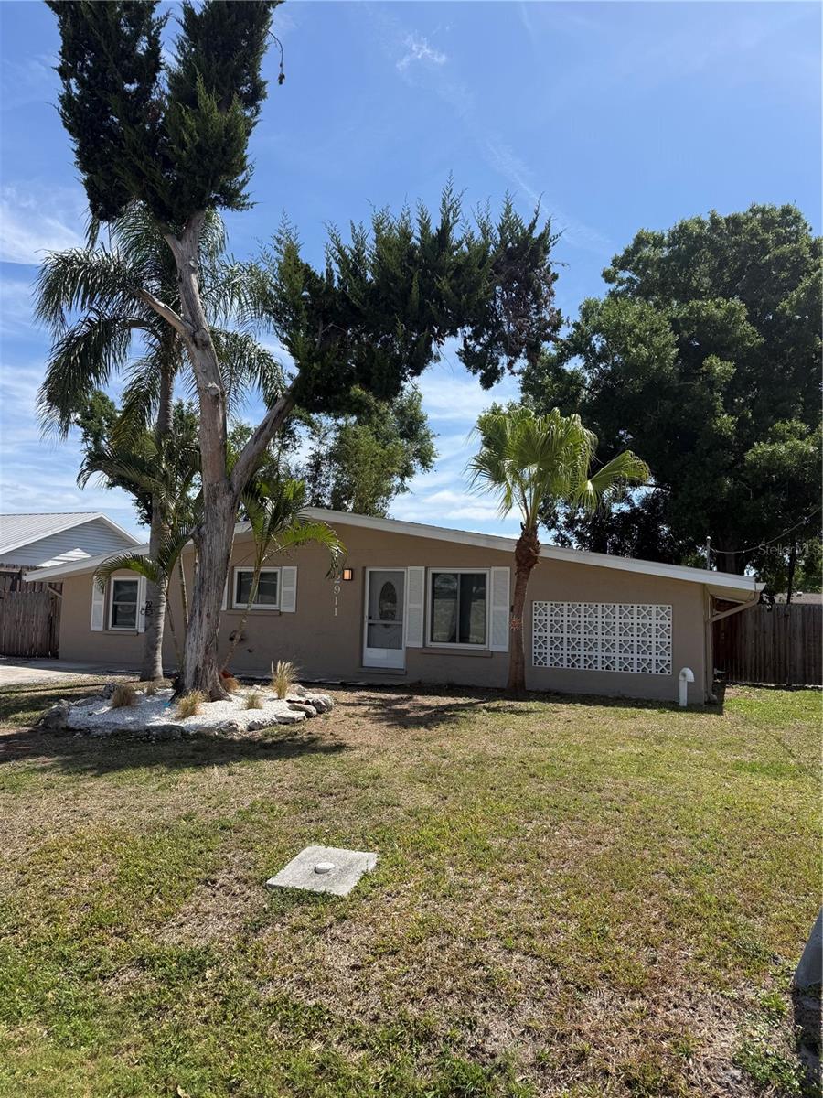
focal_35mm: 24
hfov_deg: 56.8
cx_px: 412
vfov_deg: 71.6
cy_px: 549
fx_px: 761
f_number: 1.78
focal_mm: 6.76
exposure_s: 1/4167
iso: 80
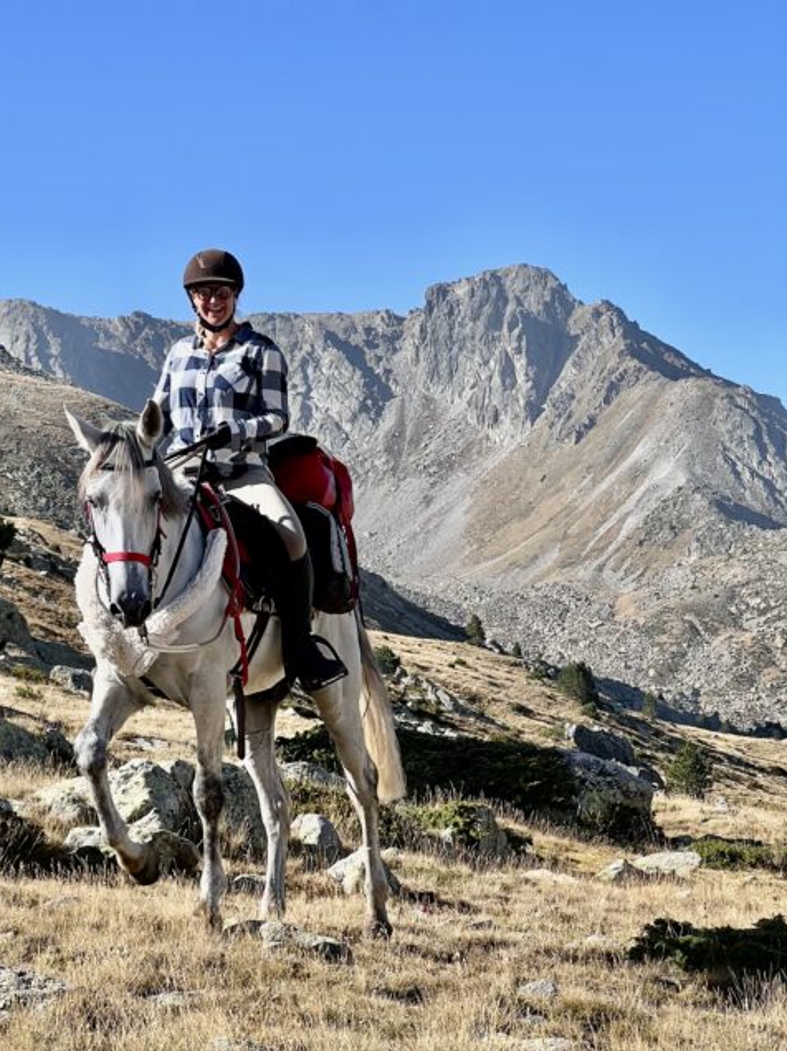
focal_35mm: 97
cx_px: 296
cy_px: 450
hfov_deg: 15.2
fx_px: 2941
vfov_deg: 20.2
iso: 32
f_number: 2.8
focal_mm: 9
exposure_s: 1/589
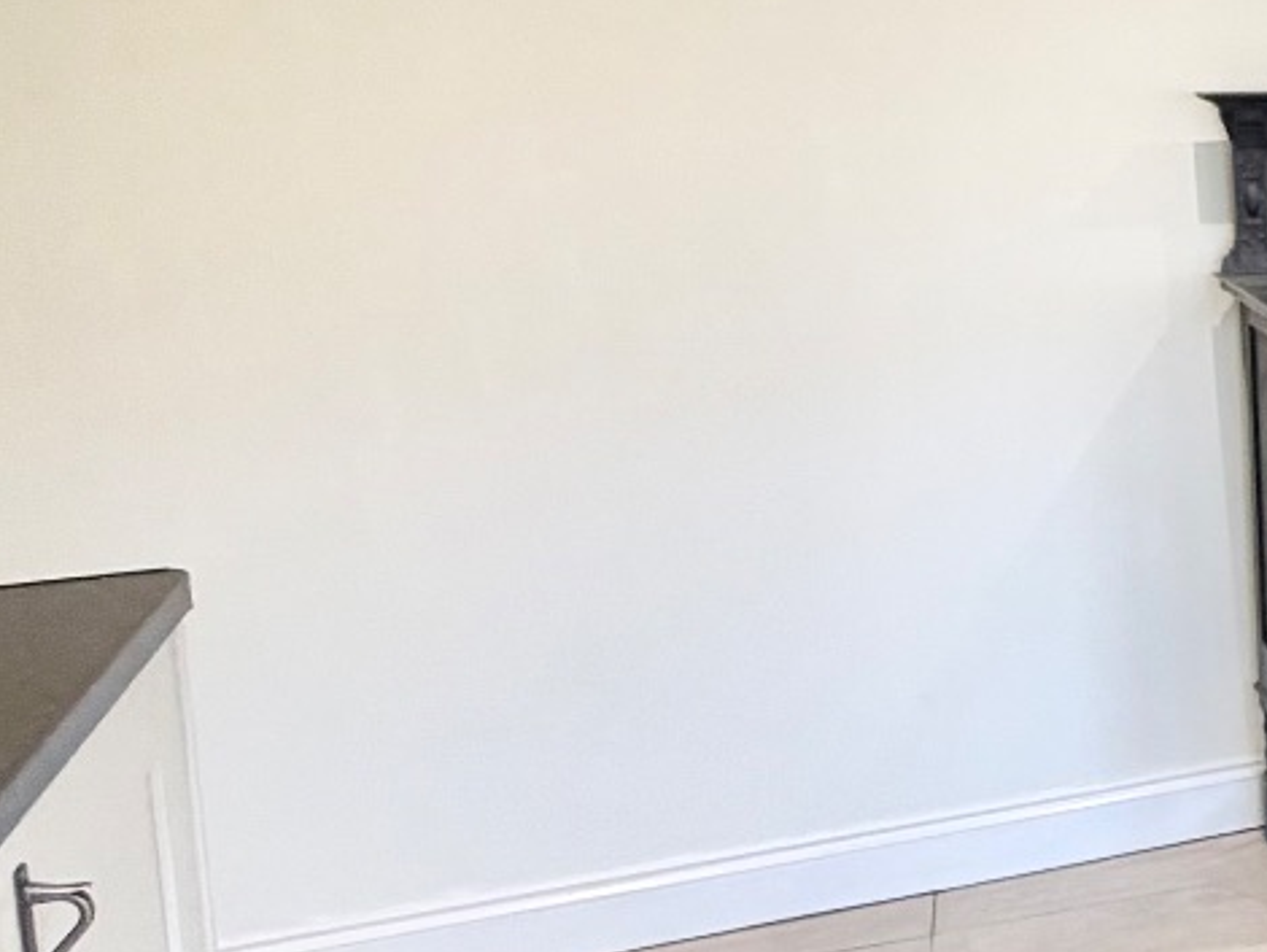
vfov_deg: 23.8
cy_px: 245
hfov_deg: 19.6
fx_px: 2234
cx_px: 2469
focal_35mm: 61
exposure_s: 1/100
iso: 100
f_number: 2.2
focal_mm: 2.22
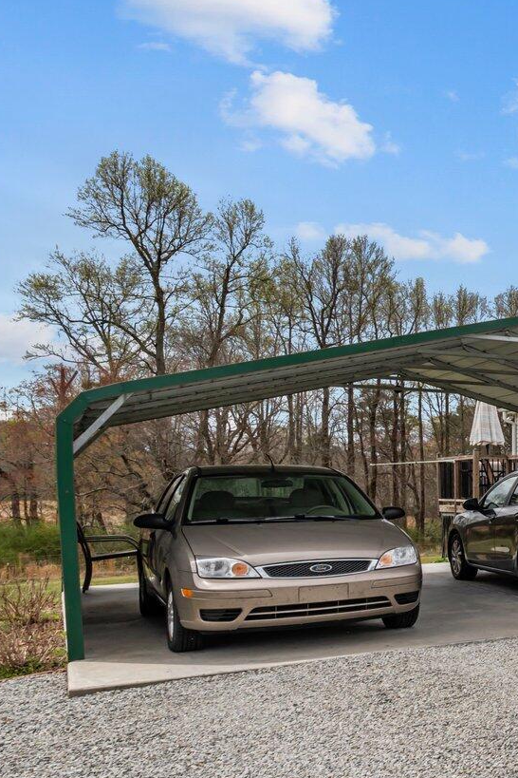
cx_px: 916
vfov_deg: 47.2
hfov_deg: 21.7
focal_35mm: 41
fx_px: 890
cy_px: 396
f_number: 8
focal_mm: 16.5
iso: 250
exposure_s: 1/1000
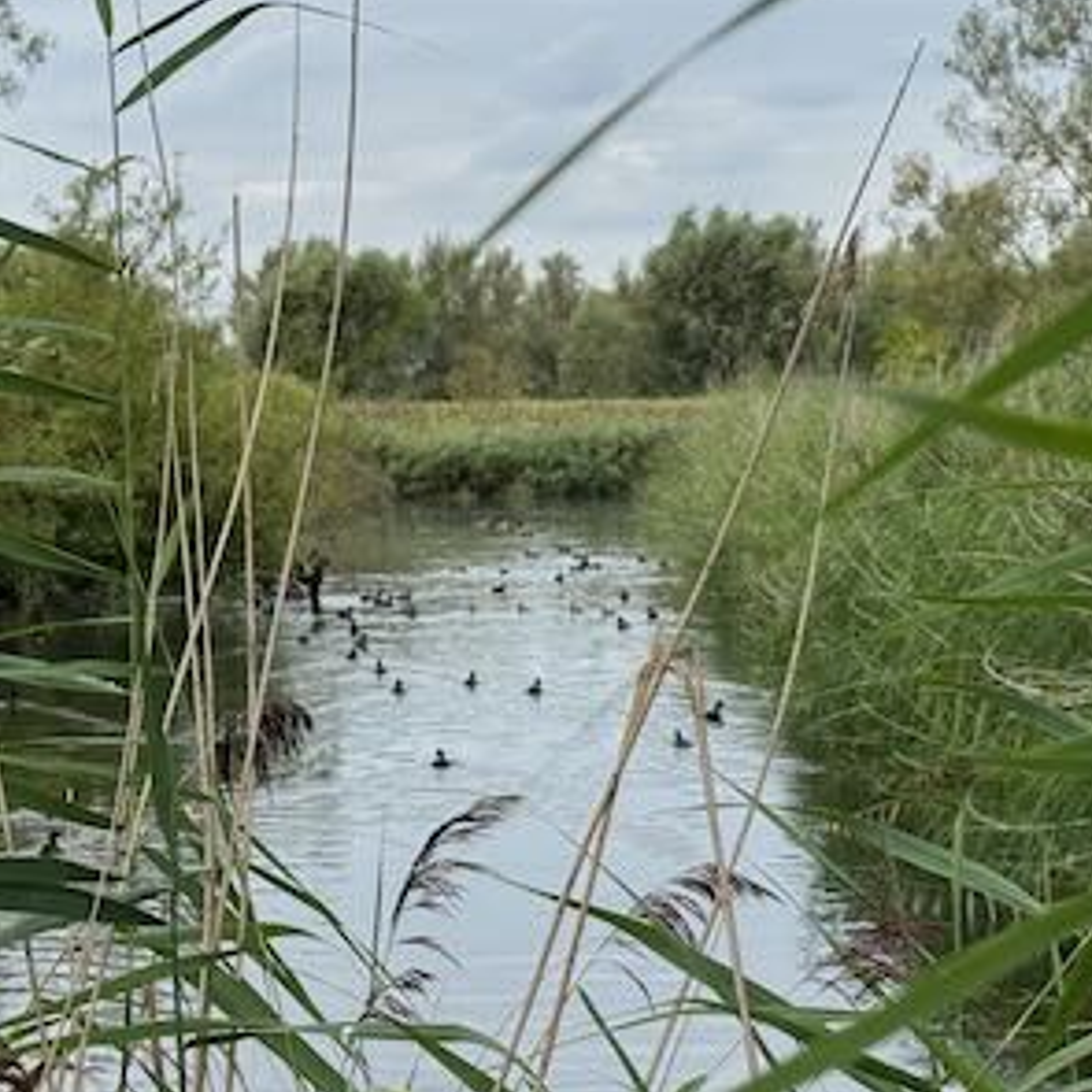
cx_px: 470
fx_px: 3284
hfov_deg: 18.9
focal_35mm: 92
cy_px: 389
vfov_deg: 18.8
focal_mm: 6.76
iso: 64
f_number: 1.78
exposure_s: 1/3096
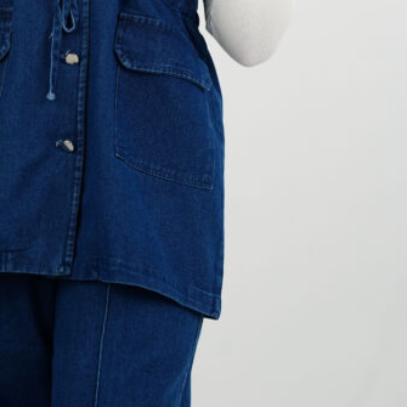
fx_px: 3193
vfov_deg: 7.3
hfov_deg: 7.3
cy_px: -16
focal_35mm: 240
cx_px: 100
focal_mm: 105
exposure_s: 1/100
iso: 250
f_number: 5.6
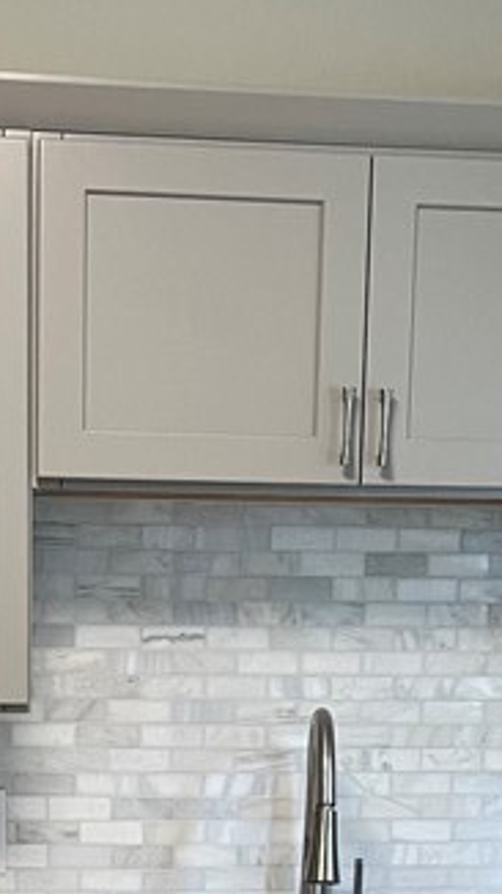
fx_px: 2109
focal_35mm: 89
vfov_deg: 22.3
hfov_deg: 13.5
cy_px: 1039
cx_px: 140
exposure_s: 1/60
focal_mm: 5.1
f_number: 1.6
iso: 100
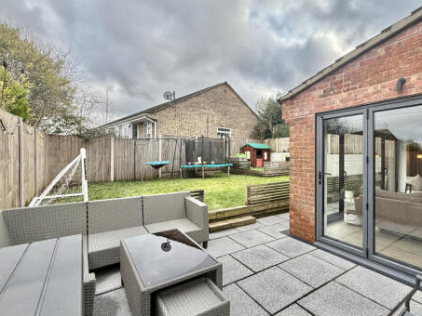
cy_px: 154
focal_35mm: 18
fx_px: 219
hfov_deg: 86.3
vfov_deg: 71.6
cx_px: 259
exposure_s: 1/312
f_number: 2.2
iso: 64
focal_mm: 2.22
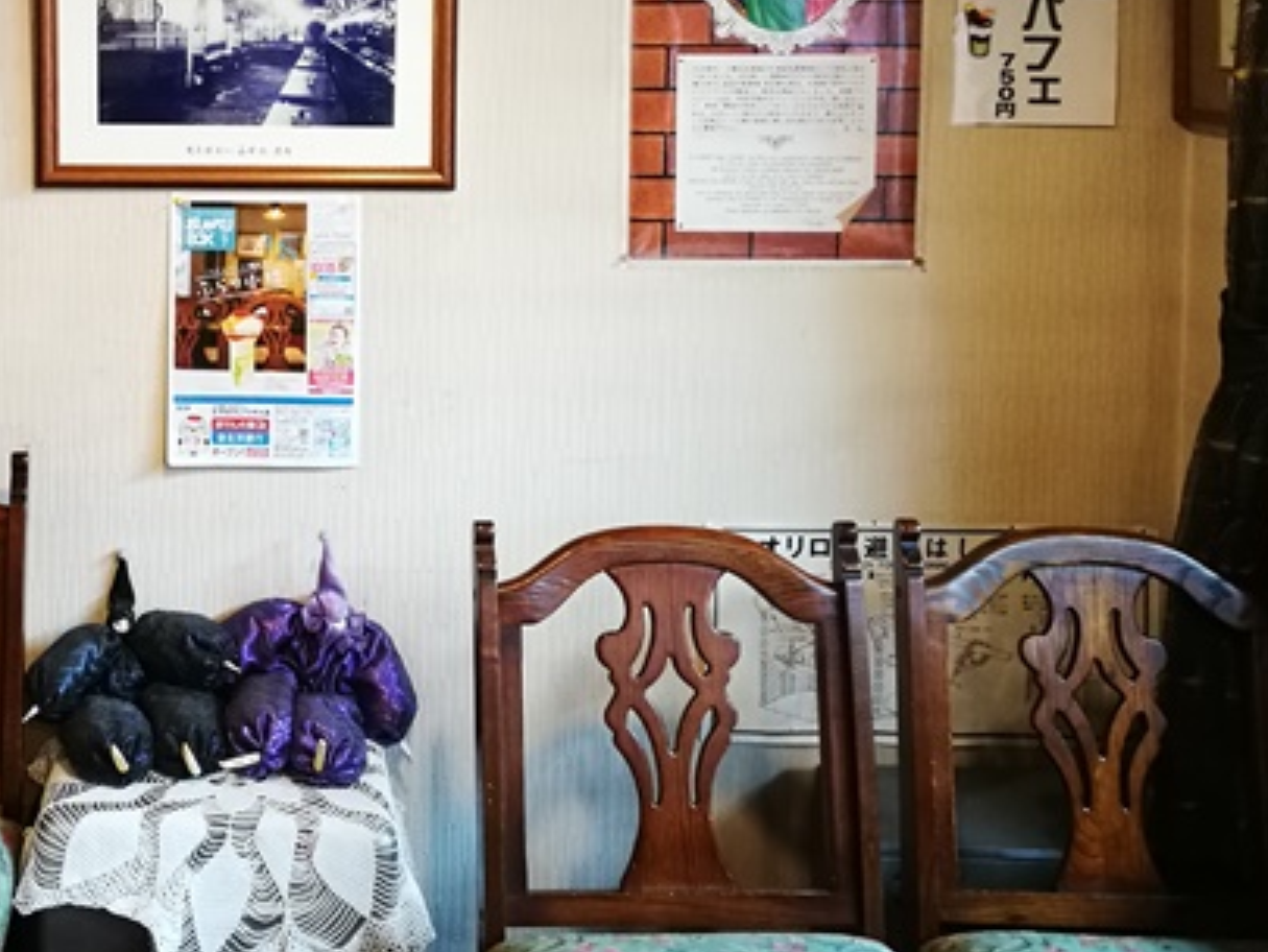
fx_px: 1759
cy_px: 116
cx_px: 204
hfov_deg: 37.8
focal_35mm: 48
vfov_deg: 29.2
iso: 320
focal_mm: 4.5
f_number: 2.2
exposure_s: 1/25
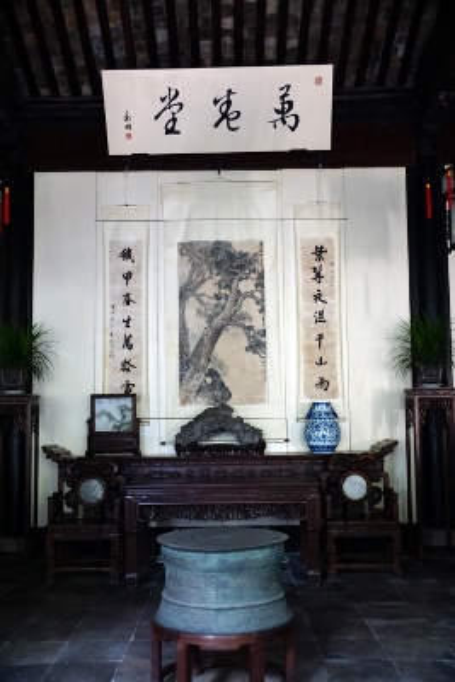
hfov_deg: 34.2
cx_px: 228
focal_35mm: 39
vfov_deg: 49.5
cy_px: 341
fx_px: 739
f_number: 4
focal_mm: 26
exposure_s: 1/60
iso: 1600
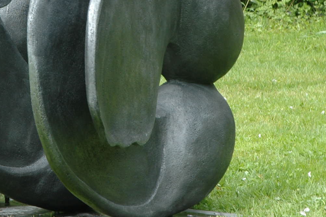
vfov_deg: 5.4
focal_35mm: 251
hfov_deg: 8.2
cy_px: -42
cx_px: 1
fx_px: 2270
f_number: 5.6
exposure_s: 1/125
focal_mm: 56
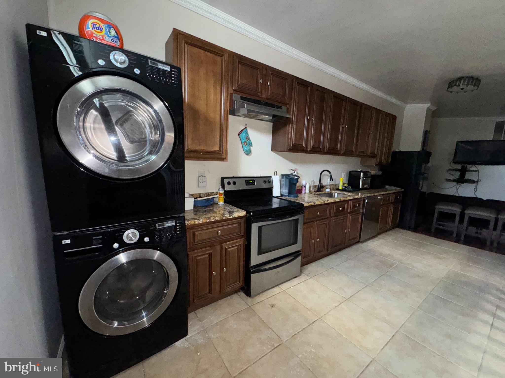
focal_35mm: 14
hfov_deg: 102.1
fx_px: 204
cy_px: 189
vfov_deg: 85.7
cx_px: 252
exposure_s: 1/60
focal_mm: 2.22
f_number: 2.2
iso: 320
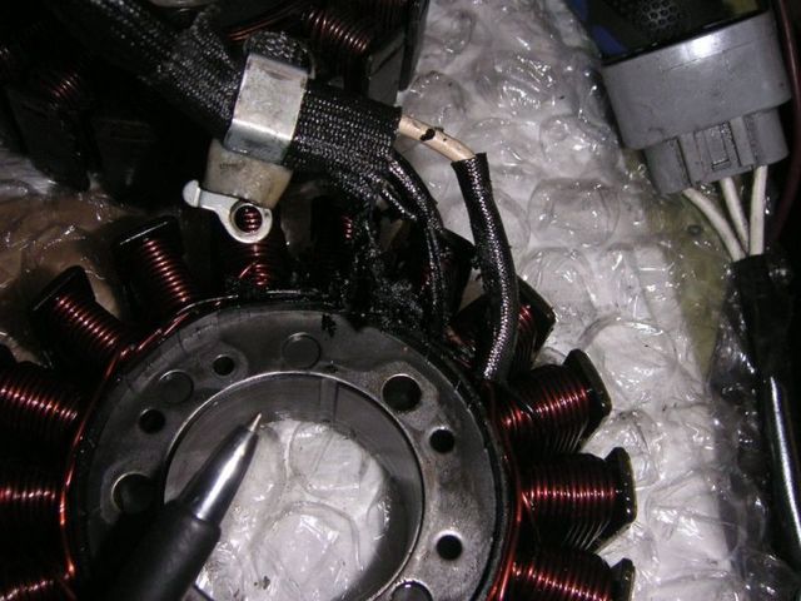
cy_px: 300
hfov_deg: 49.0
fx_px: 879
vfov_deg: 37.7
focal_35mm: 38
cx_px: 400
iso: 160
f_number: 6.7
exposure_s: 1/45
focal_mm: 6
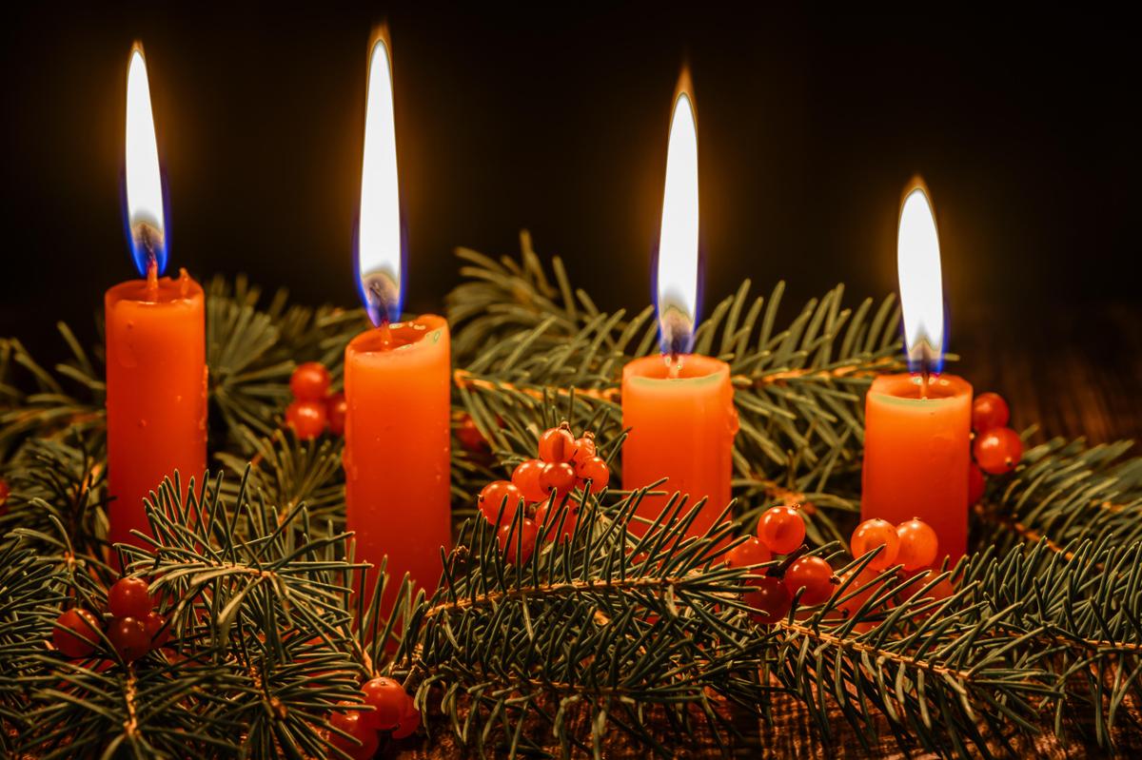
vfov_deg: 13.0
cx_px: 571
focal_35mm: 105
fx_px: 3329
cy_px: 380
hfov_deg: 19.5
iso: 320
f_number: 11
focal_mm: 105
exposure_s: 1/2.5
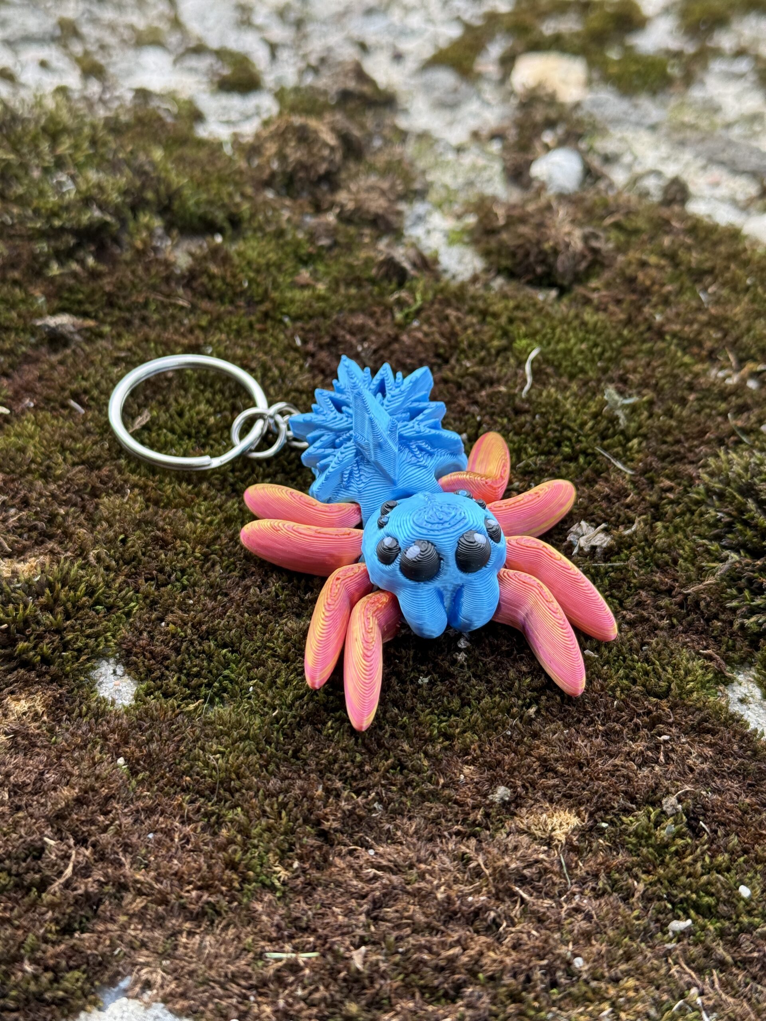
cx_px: 383
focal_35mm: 48
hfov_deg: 30.3
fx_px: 1416
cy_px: 510
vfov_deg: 39.7
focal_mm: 6.76
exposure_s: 1/452
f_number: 1.78
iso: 100
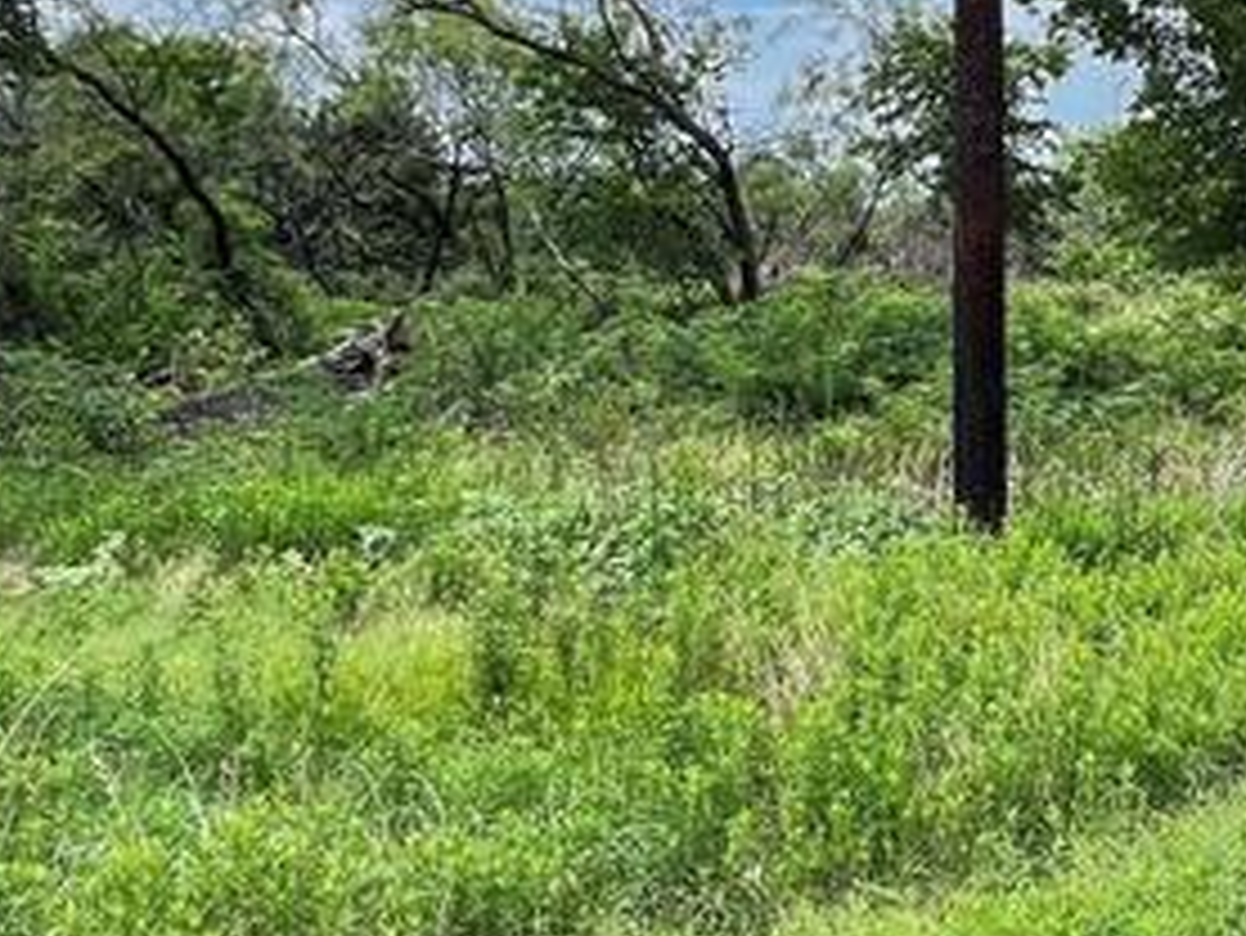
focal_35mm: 48
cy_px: 230
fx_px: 1729
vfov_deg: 29.8
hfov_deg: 38.1
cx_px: 1012
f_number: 1.8
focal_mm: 1.57
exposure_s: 1/561
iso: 32
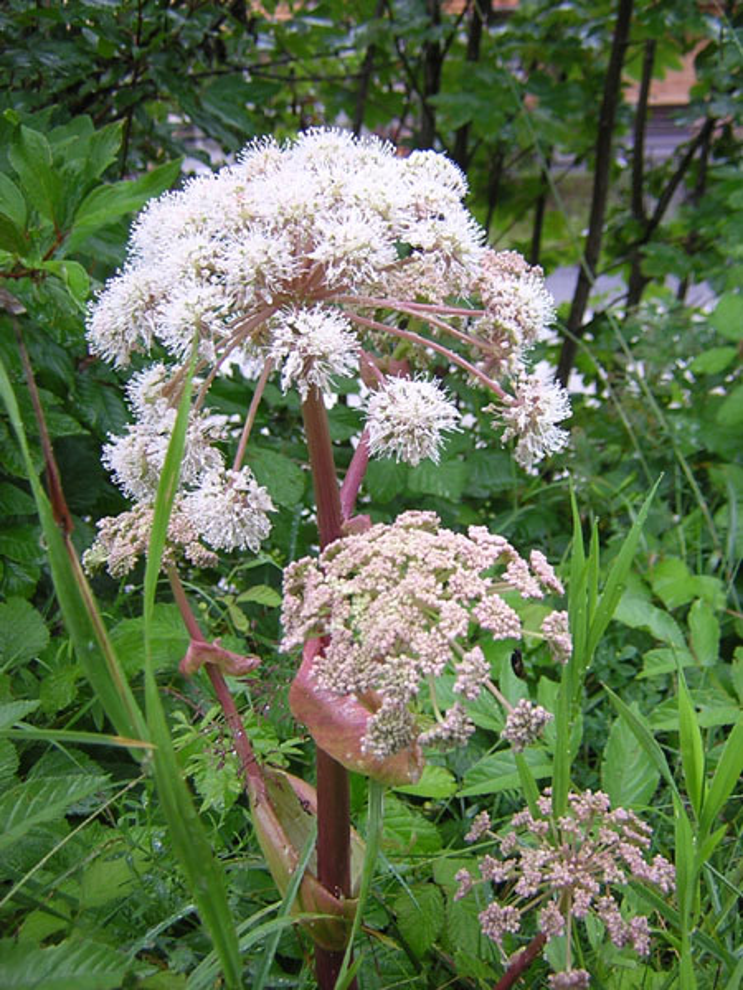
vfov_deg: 51.4
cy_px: 495
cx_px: 372
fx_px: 1030
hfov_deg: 39.7
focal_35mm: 36
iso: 100
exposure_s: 1/72.8
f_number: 2.6
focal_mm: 4.7
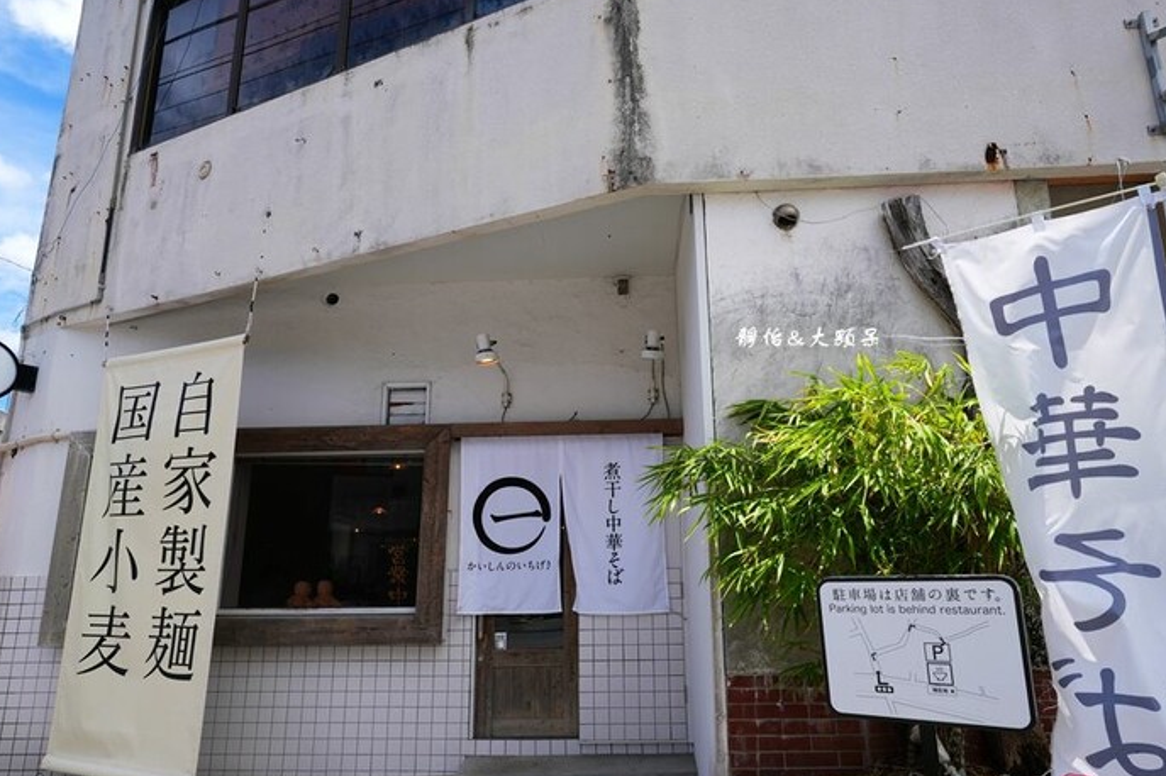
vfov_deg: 59.3
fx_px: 680
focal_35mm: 21
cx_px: 614
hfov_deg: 81.2
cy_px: 434
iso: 160
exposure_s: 1/500
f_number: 7.1
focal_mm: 17
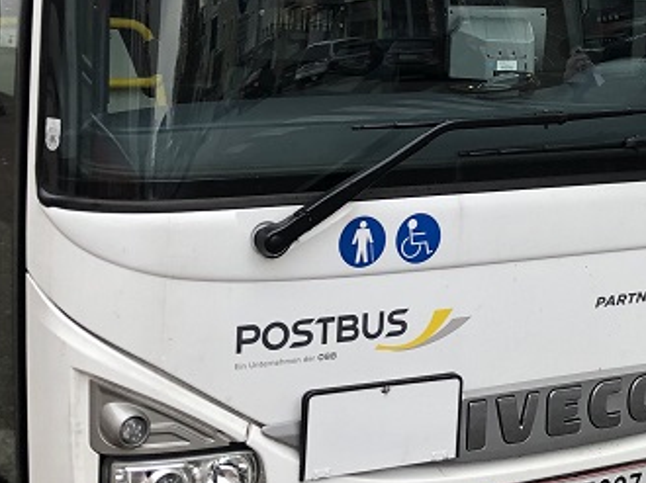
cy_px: 8
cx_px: 589
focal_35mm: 87
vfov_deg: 16.6
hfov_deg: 22.0
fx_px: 1622
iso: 32
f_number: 1.8
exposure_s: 1/120
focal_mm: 4
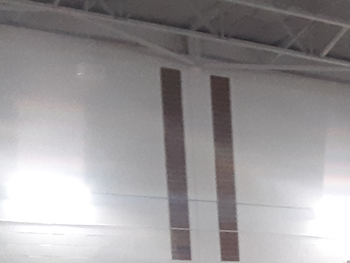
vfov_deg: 14.6
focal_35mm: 93
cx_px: 456
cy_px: 416
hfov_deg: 19.4
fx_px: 940
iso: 160
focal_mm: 2.91
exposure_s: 1/40
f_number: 1.9
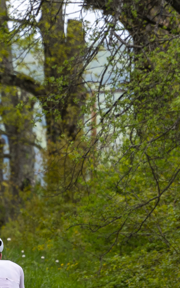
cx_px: 30
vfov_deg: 2.5
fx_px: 6512
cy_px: 203
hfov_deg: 1.6
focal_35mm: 830
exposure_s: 1/1600
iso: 800
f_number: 7.1
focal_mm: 250
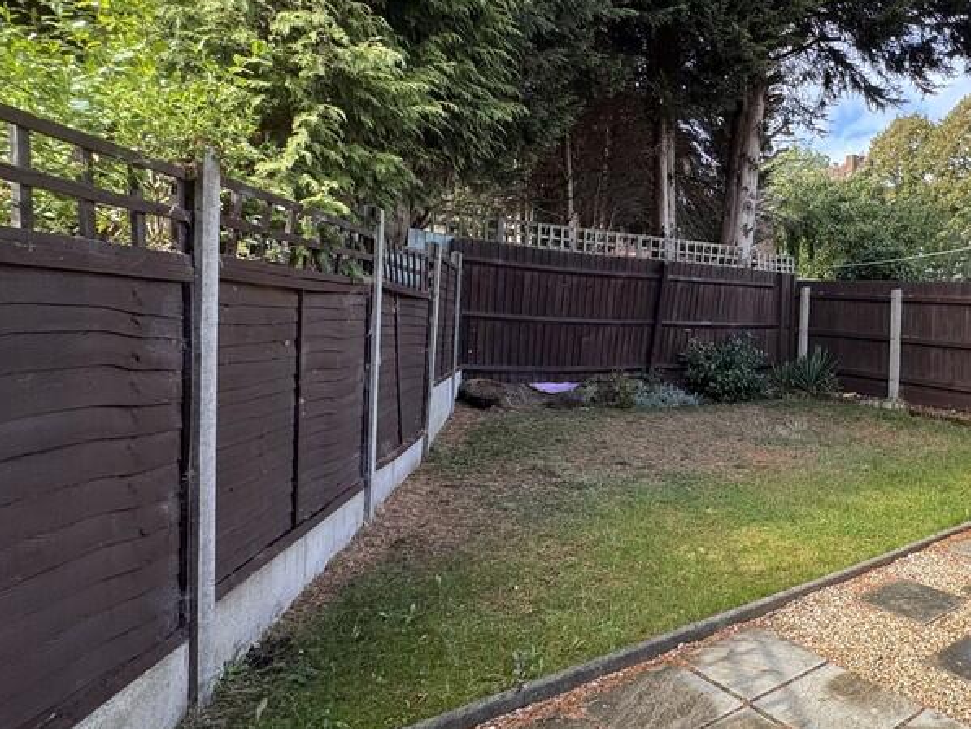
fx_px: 673
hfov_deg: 64.5
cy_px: 353
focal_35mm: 24
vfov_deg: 56.8
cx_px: 792
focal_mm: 2.22
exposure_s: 1/178
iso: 40
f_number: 2.2
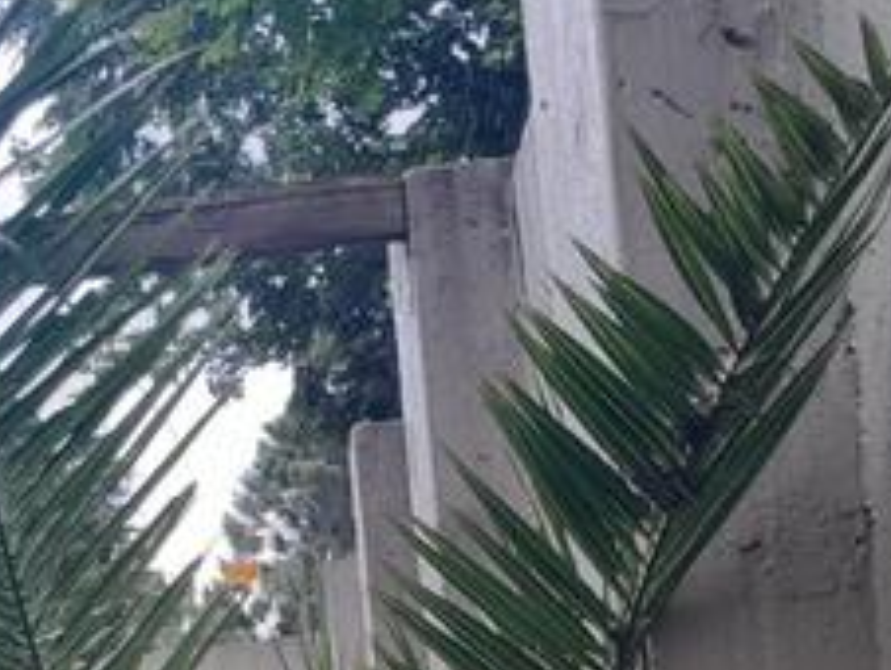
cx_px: 256
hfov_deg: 21.2
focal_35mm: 92
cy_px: 1143
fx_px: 2371
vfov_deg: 14.5
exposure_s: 1/100
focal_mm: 3.98
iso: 40
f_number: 1.8
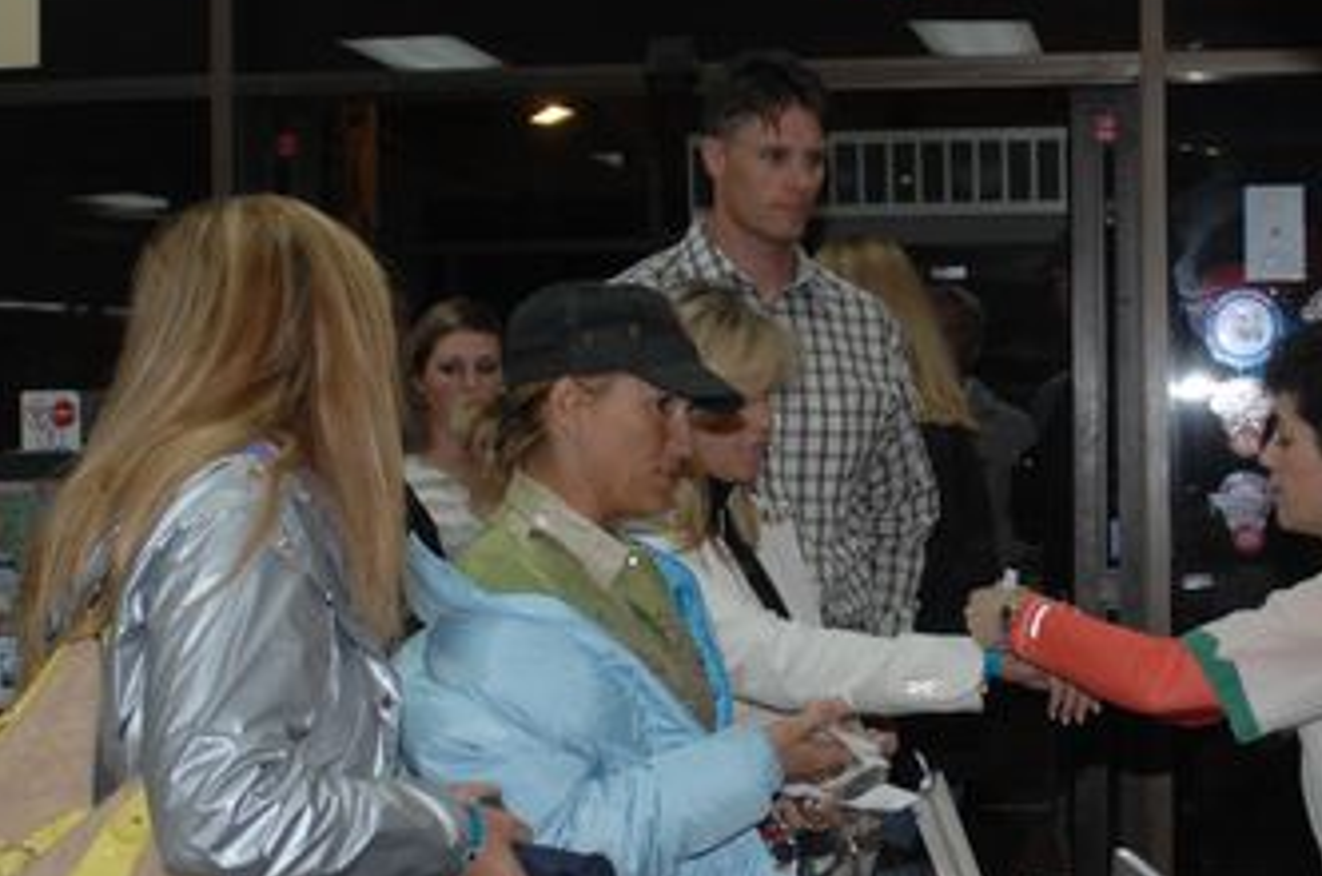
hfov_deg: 25.0
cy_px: 464
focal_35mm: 81
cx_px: 884
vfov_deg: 16.8
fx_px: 2969
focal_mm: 28
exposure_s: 1/125
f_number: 3.5
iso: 400
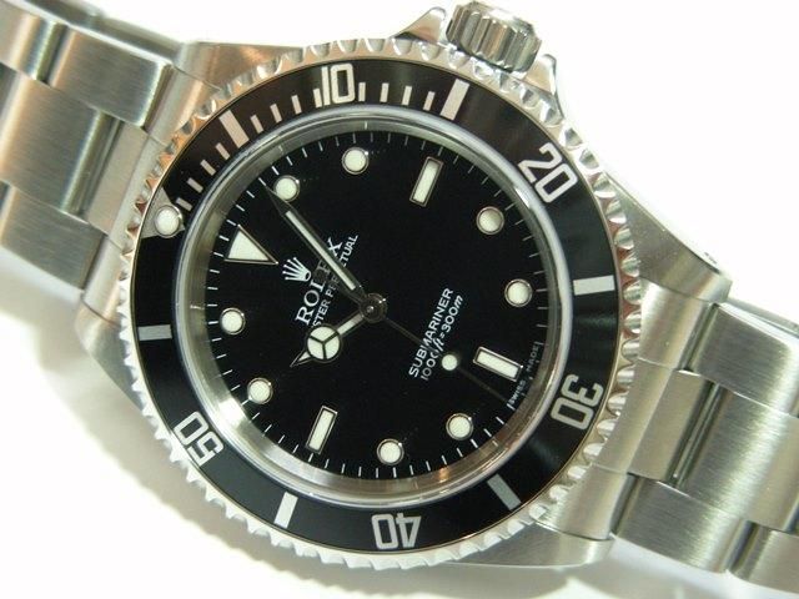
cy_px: 300
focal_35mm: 79
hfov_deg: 24.7
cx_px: 400
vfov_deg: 18.7
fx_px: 1823
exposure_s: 1/15.2
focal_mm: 13.2
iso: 200
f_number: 3.5
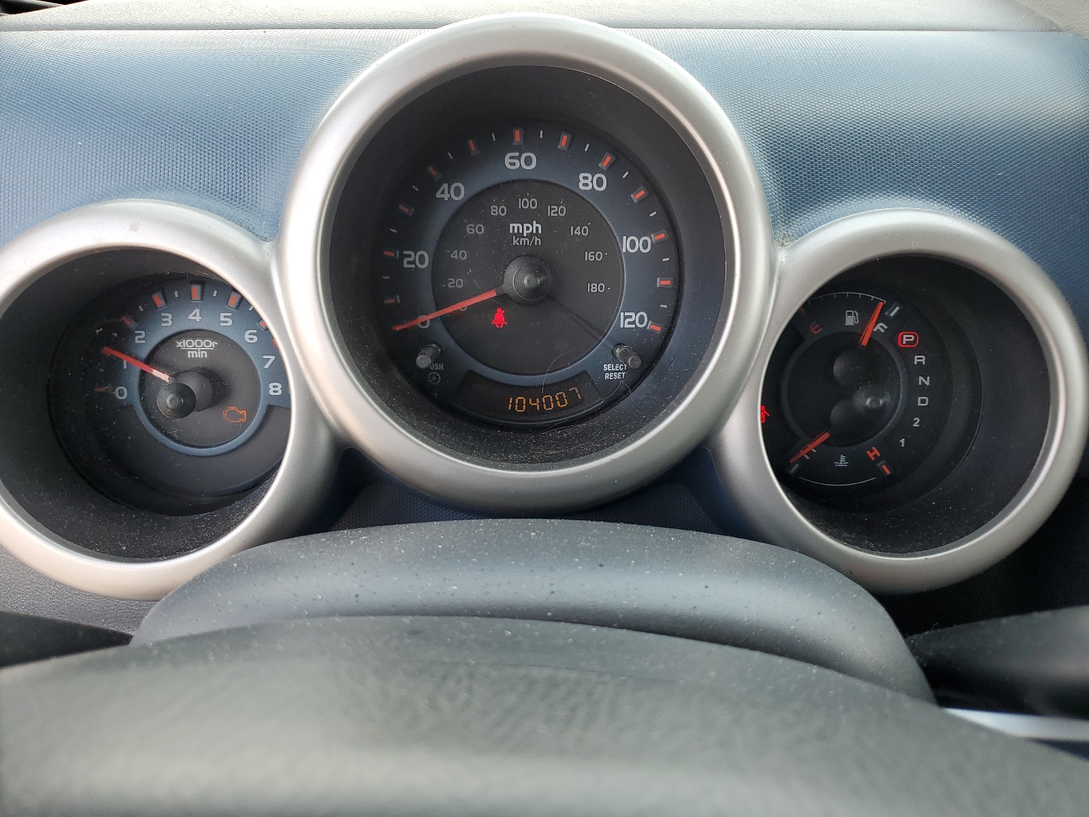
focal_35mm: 26
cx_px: 544
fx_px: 818
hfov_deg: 67.3
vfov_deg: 53.1
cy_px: 408
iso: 50
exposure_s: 1/303
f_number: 1.5
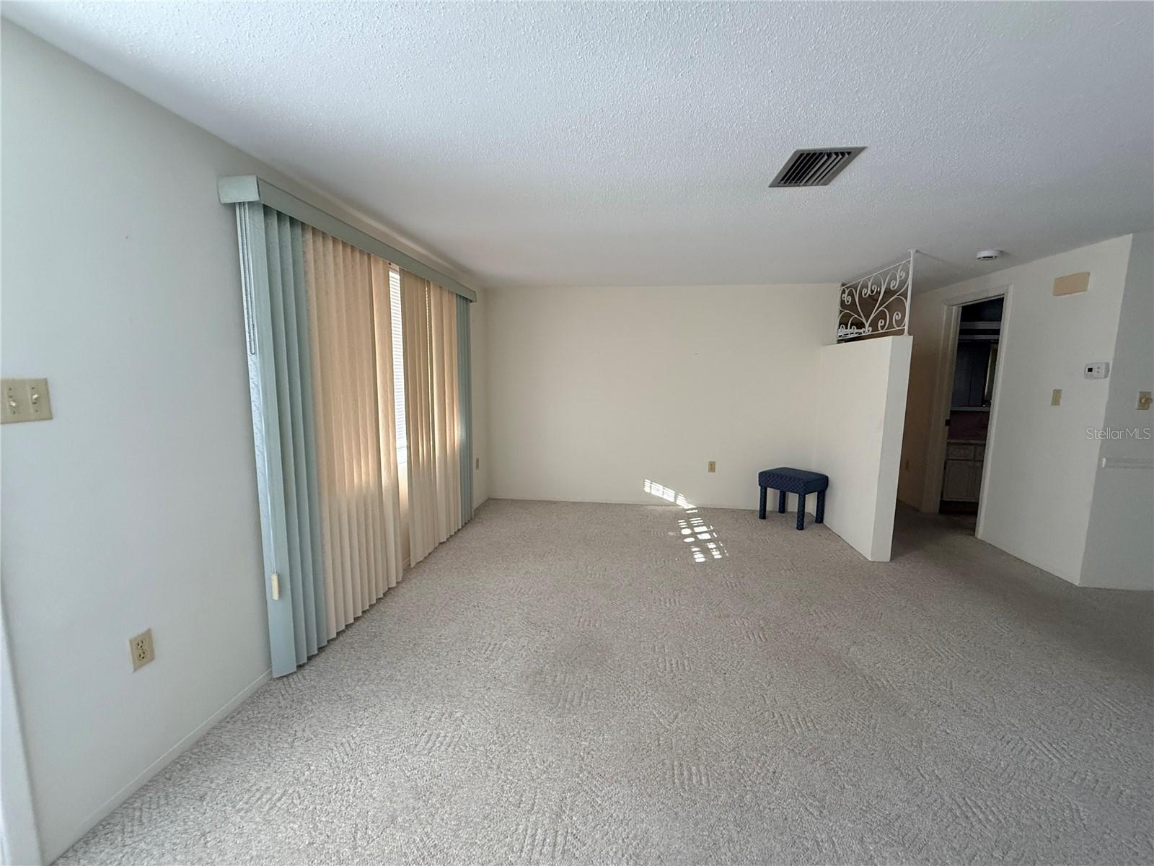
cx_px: 577
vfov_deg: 85.7
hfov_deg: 102.1
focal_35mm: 14
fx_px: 467
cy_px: 433
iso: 320
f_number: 2.2
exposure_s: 1/99
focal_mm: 2.22
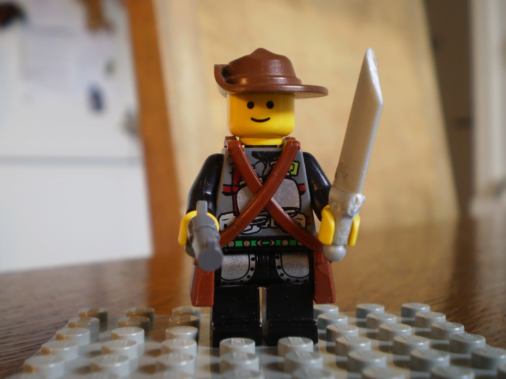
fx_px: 614
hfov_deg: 44.8
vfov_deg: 34.3
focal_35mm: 42
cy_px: 190
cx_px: 253
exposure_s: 1/8
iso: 125
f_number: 3.5
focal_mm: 7.4
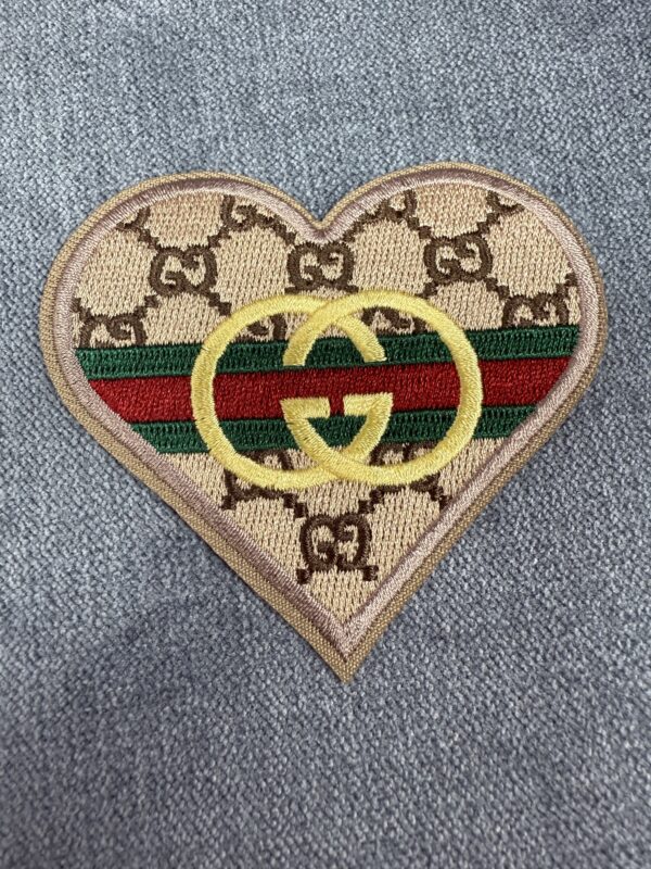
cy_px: 434
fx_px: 602
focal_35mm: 24
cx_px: 326
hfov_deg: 56.8
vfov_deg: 71.6
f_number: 2.2
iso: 200
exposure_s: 1/60
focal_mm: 2.22
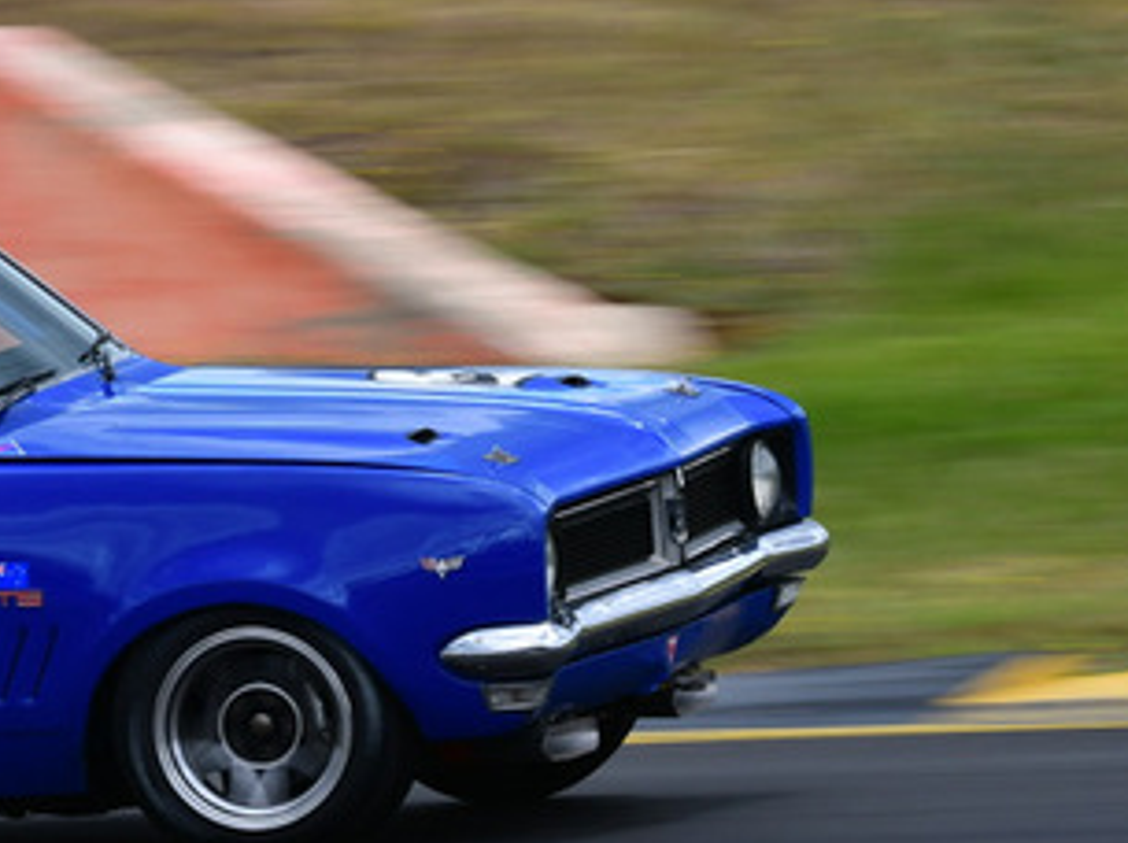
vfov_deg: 1.3
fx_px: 38244
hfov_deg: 1.7
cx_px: -296
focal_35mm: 1175
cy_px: 270
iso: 160
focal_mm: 310
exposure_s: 1/125
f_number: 11
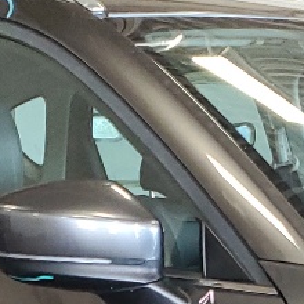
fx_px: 1659
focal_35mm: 167
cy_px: 625
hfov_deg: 10.2
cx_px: 398
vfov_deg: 9.7
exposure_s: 1/60.2
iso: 130
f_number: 1.5
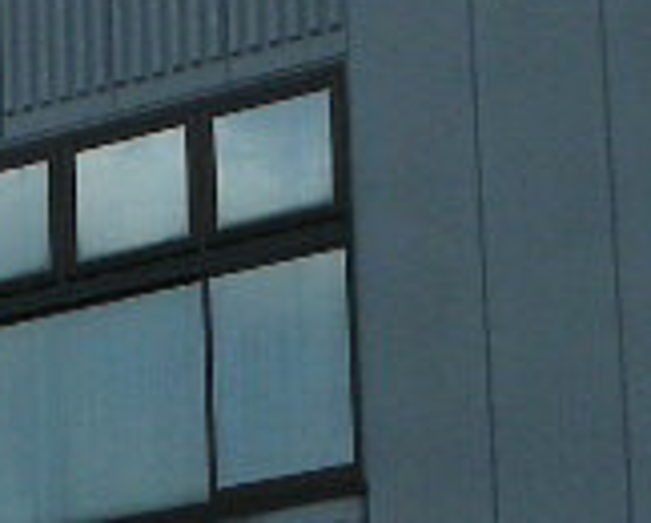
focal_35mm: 216
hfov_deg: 8.8
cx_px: -181
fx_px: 4167
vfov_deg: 7.2
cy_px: 426
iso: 70
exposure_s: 1/124
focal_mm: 5.8
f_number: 7.9
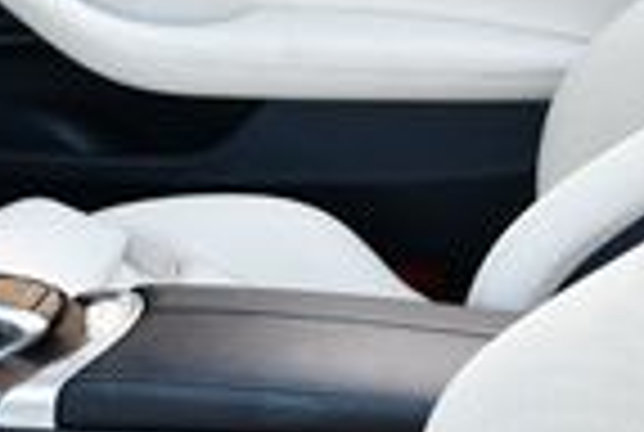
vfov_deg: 8.6
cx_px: 14
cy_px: 338
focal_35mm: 161
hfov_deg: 12.6
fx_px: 2886
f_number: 3.5
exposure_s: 1/250
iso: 400
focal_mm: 18
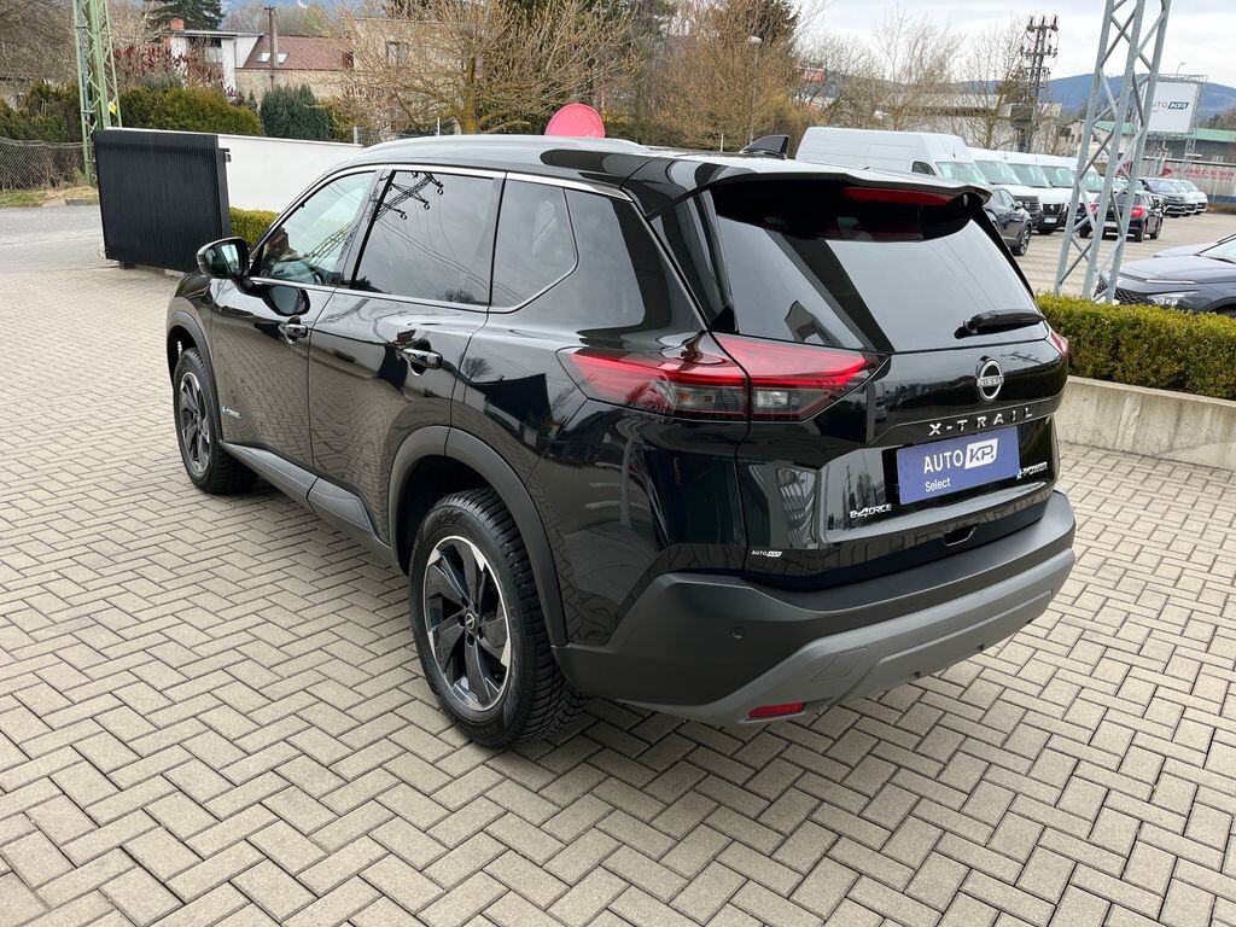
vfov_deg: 53.1
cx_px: 618
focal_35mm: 26
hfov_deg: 67.3
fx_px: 928
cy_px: 464
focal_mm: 5.1
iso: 50
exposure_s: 1/348
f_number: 1.6
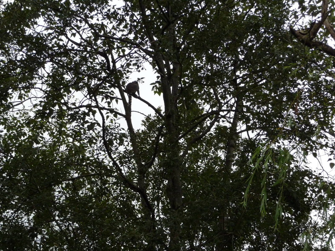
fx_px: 1084
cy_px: 126
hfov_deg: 17.6
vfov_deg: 13.2
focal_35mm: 112
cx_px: 168
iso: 400
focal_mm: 19.1
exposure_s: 1/320
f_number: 4.7
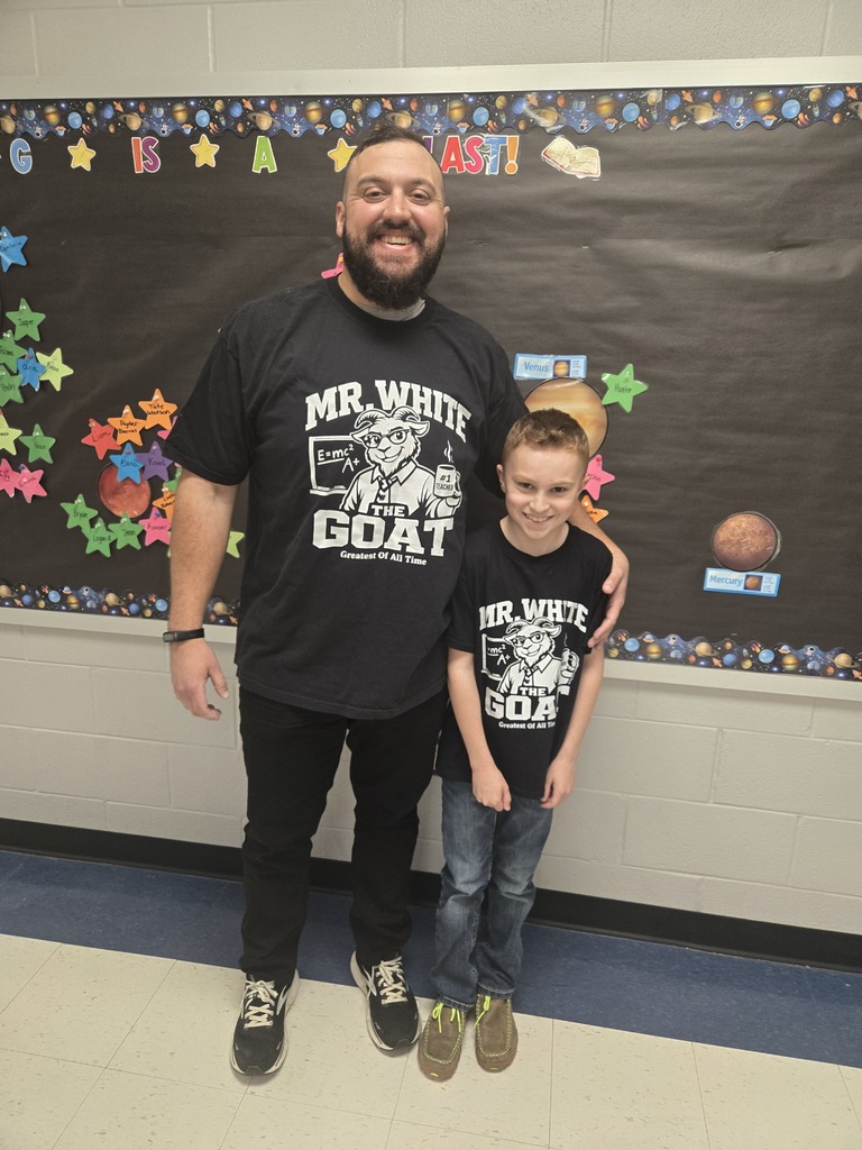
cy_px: 575
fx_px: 764
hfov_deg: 58.9
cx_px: 431
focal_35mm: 23
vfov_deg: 73.9
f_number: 1.8
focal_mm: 5.4
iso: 320
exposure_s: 1/120
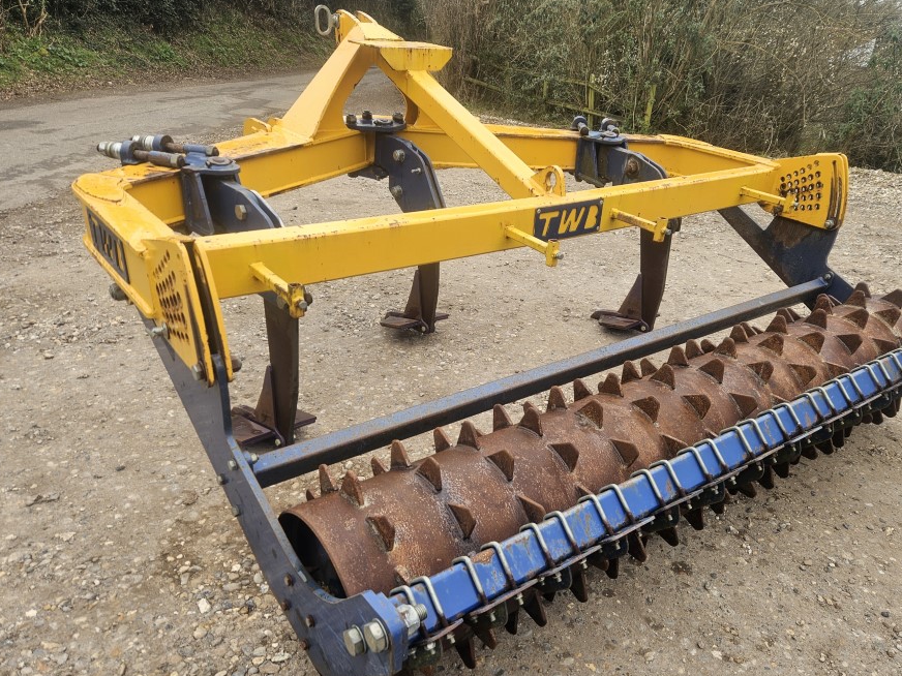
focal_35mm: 27
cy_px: 389
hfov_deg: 65.0
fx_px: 704
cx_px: 513
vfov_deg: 51.2
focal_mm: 5.4
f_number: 1.8
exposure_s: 1/145
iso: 25
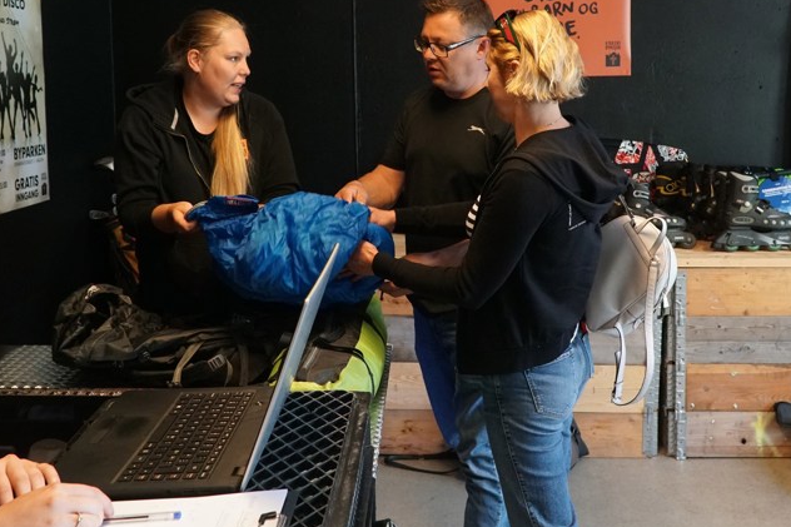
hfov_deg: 47.4
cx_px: 414
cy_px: 163
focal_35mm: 41
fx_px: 901
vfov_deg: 32.3
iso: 2000
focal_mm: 18
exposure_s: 1/100
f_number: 5
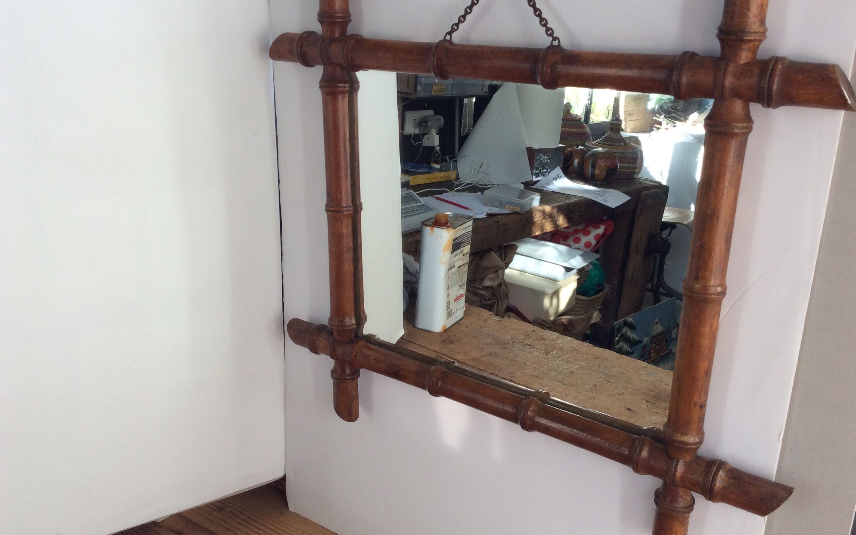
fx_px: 793
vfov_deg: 37.3
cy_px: 254
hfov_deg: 56.7
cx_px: 429
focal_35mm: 34
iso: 50
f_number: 2.4
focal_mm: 3.3
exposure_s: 1/100
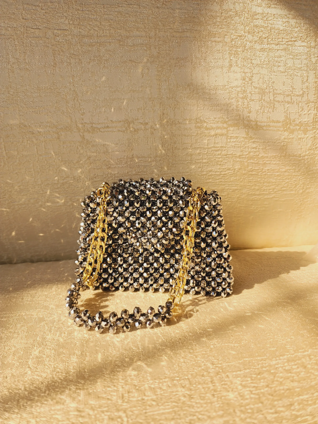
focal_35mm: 23
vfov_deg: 73.9
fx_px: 282
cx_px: 159
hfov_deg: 58.9
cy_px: 212
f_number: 1.8
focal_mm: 6.4
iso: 16
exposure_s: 1/180
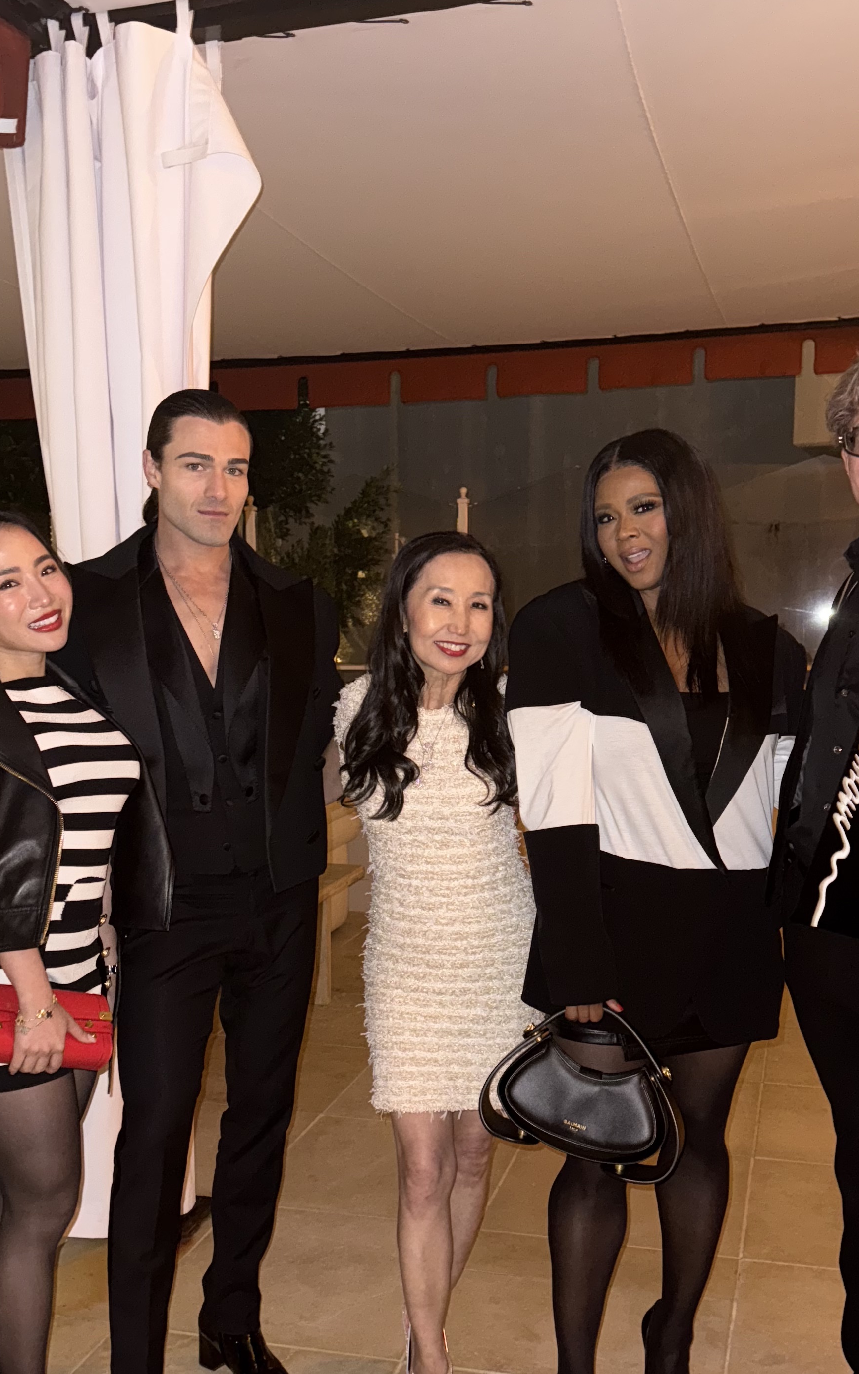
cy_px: 819
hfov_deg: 34.4
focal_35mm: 37
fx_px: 1386
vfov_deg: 52.4
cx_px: 435
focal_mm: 6.76
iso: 320
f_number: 1.78
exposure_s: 1/7
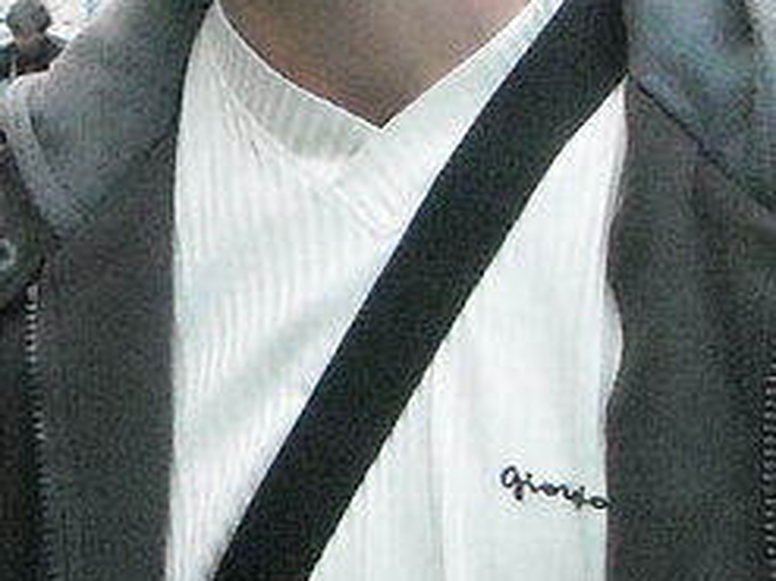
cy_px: -104
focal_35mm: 170
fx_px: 3809
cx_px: -254
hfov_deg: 11.3
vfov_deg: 8.6
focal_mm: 5.7
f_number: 2.8
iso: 733
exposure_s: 1/239
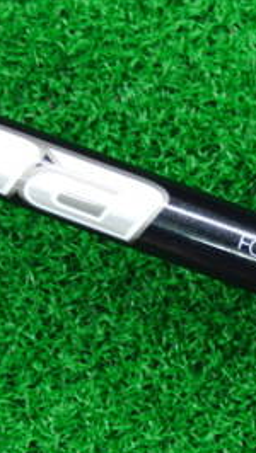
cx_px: 159
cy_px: 216
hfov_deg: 12.5
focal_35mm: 97
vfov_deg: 22.0
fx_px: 1168
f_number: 3.6
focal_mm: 6.42
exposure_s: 1/30
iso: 400
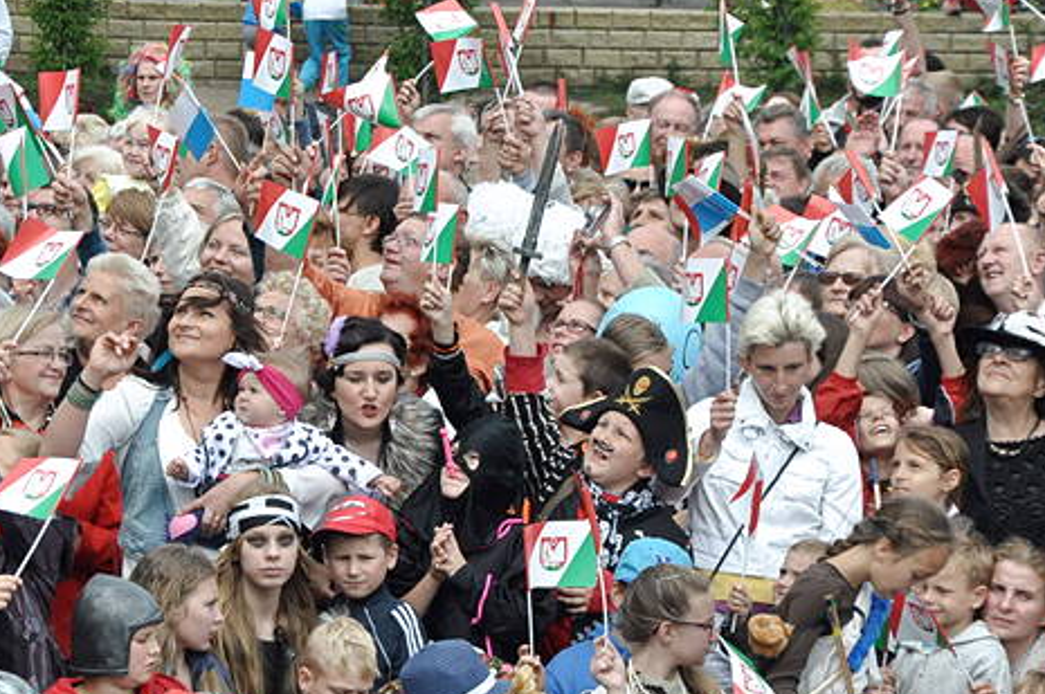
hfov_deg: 8.8
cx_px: 256
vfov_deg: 5.9
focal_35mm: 233
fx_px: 6754
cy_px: 444
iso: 1250
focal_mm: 85
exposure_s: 1/2000
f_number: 9
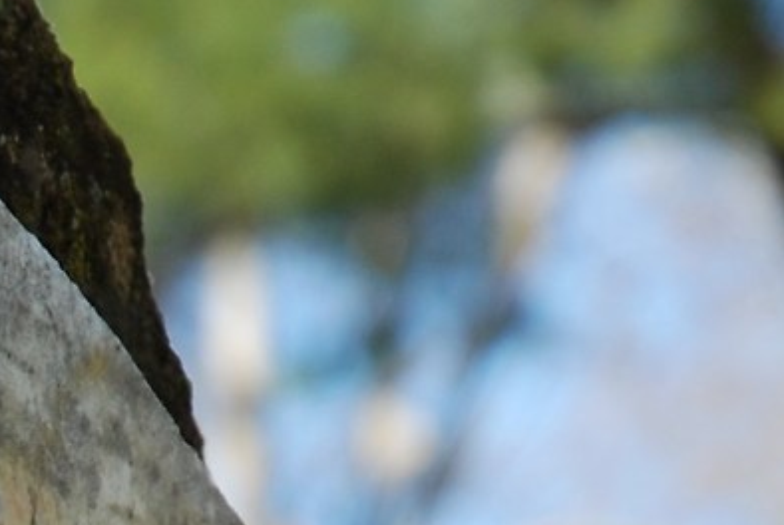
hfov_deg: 3.2
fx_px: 13937
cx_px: -306
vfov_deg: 2.2
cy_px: 801
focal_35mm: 639
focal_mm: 70
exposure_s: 1/200
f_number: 5.6
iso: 100
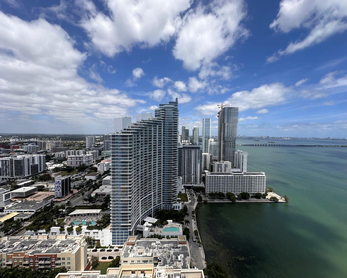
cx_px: 176
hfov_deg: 96.8
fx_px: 154
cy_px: 140
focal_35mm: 15
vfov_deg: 84.0
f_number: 2.2
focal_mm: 2.22
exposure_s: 1/3205
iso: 50
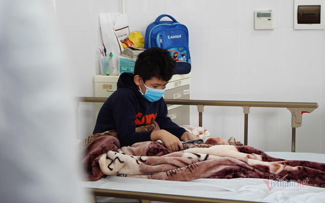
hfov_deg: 29.0
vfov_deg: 18.3
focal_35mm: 71
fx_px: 629
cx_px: 162
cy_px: 99
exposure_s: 1/100
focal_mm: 46
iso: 1250
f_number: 2.8
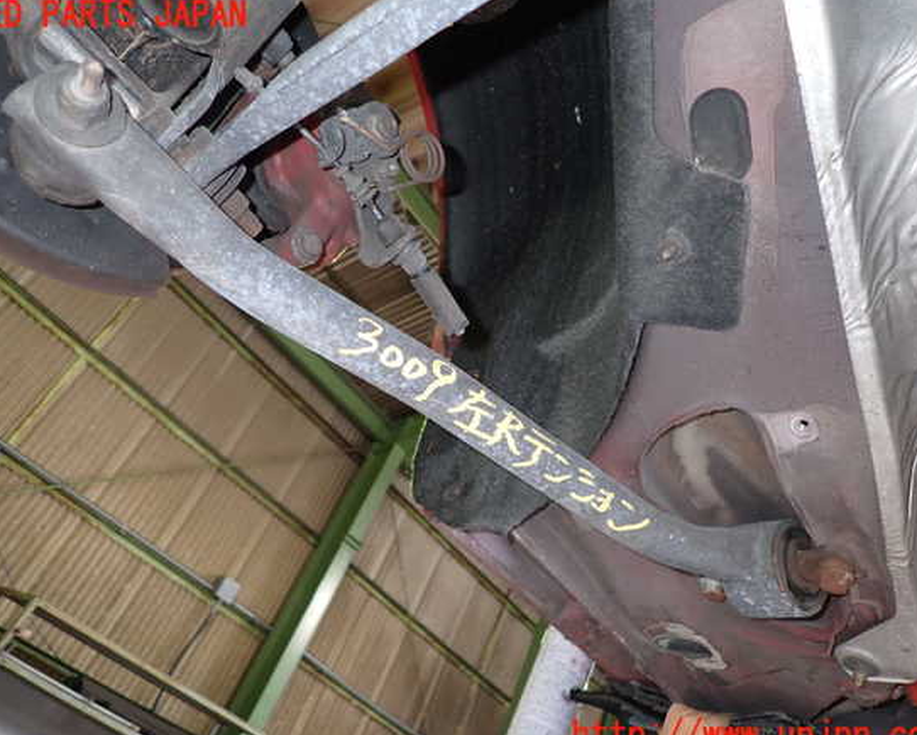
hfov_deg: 64.0
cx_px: 447
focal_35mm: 27
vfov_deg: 53.2
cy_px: 376
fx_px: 733
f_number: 2
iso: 200
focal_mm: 4.5
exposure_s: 1/30
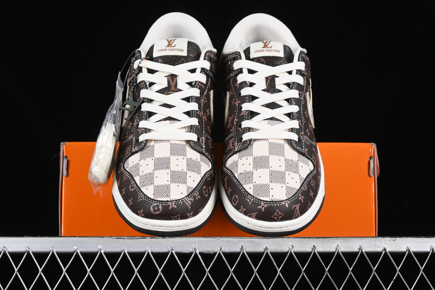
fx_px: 906
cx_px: 218
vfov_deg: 18.2
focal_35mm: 75
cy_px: 145
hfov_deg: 27.0
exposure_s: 1/60
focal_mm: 50
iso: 160
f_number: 7.1
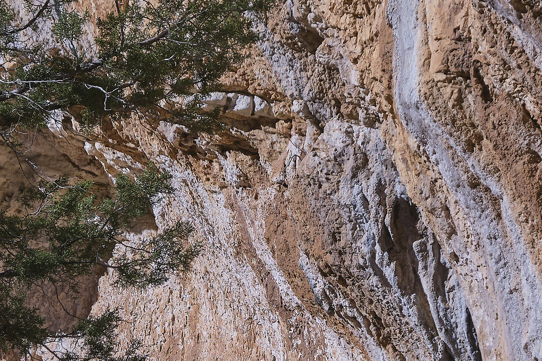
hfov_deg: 13.9
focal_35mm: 148
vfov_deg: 9.2
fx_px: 2228
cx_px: 238
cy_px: 332
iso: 320
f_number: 5.6
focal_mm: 39
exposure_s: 1/1500
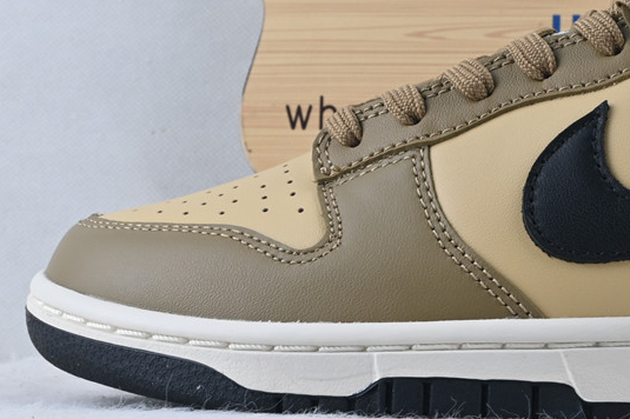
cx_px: 606
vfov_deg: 13.5
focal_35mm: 101
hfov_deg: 19.7
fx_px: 1766
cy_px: 194
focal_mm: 30
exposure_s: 1/15
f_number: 10
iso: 100
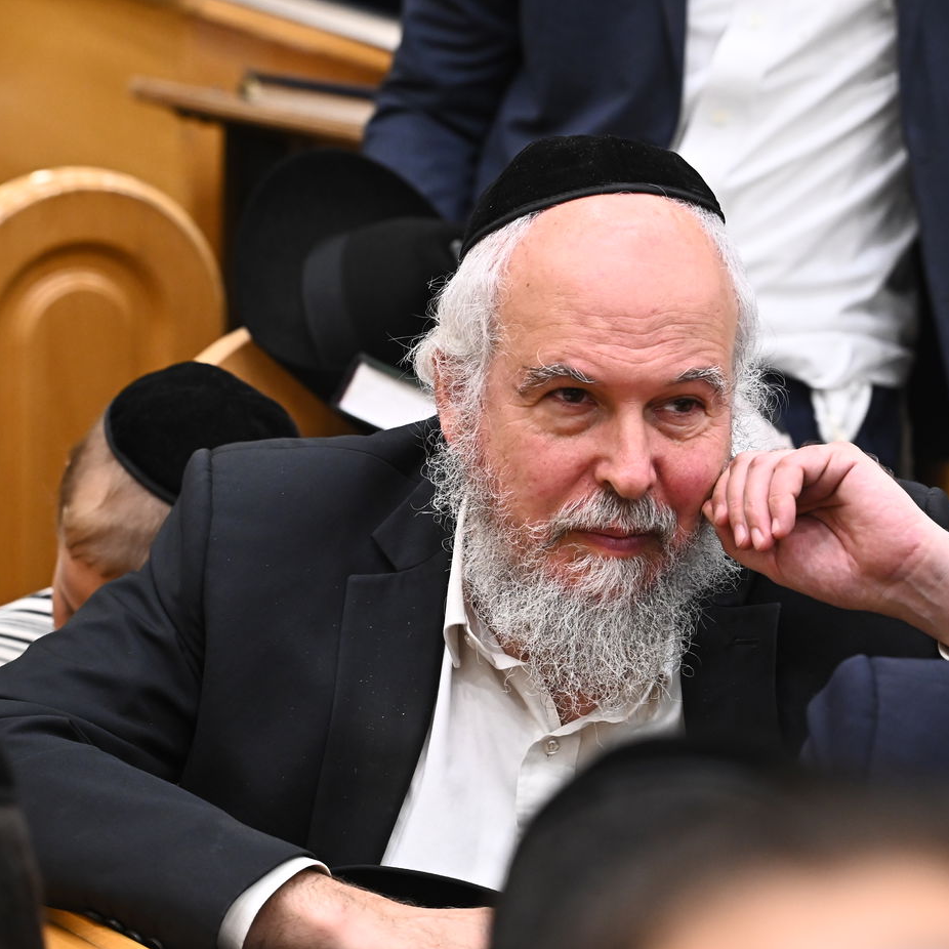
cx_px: 550
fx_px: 6172
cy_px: 477
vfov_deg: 8.8
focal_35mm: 199
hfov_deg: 8.8
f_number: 6.3
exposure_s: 1/200
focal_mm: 155
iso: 3200
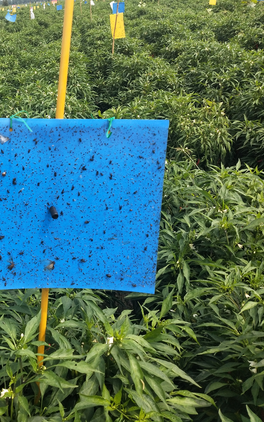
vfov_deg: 58.1
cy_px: 210
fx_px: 380
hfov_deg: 35.2
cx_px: 9
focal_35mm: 33
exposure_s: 1/1212
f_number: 1.7
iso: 33
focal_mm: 3.99
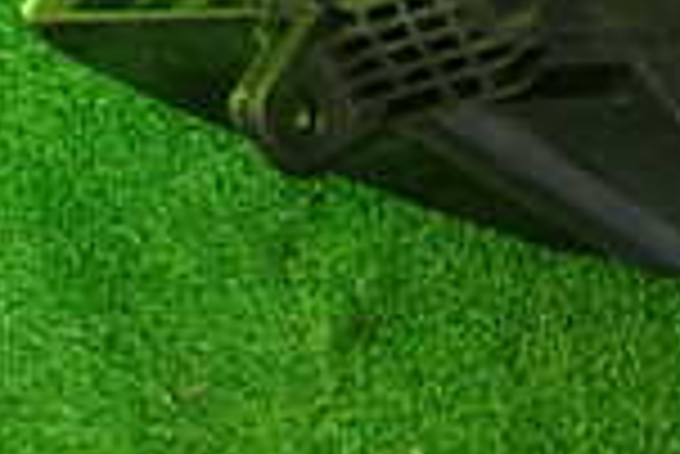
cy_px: -256
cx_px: 1126
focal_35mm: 103
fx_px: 1947
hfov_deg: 17.1
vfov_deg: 12.6
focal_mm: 4.5
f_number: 2
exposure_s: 1/80
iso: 100
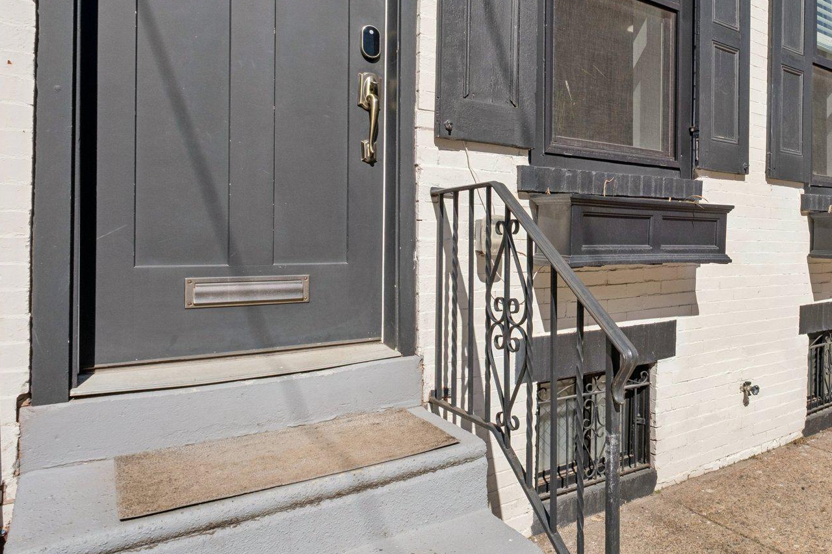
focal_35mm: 24
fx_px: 555
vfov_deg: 52.4
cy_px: 198
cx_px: 661
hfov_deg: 67.1
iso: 250
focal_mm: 10
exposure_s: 1/850
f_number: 8
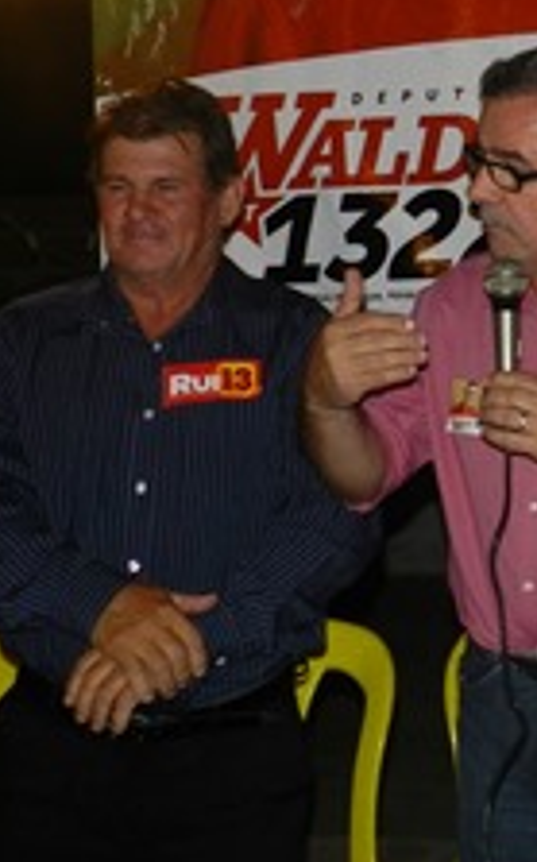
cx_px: 854
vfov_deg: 25.4
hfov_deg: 14.7
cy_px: 309
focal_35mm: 81
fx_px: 1900
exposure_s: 1/30
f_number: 4
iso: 200
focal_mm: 6.7
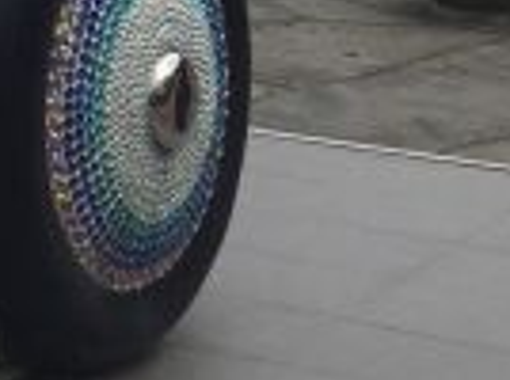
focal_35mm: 152
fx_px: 2235
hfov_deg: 11.1
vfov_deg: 9.3
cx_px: -696
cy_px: -314
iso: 32
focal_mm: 4.15
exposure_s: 1/1980
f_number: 2.2
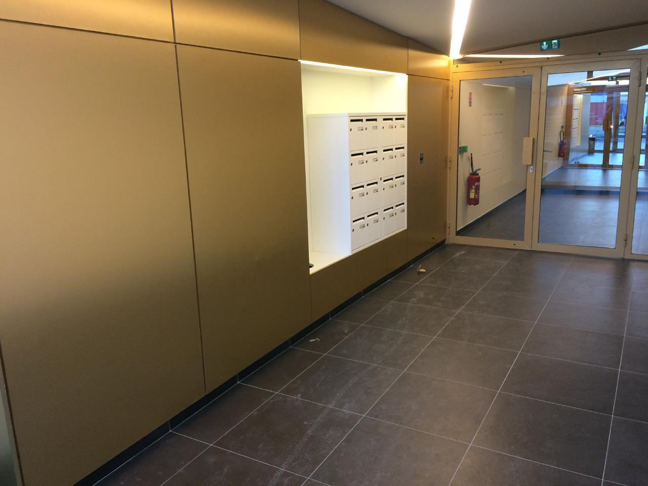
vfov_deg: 48.2
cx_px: 324
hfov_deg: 61.7
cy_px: 243
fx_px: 543
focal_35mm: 29
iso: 64
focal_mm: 4.15
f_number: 2.2
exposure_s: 1/33
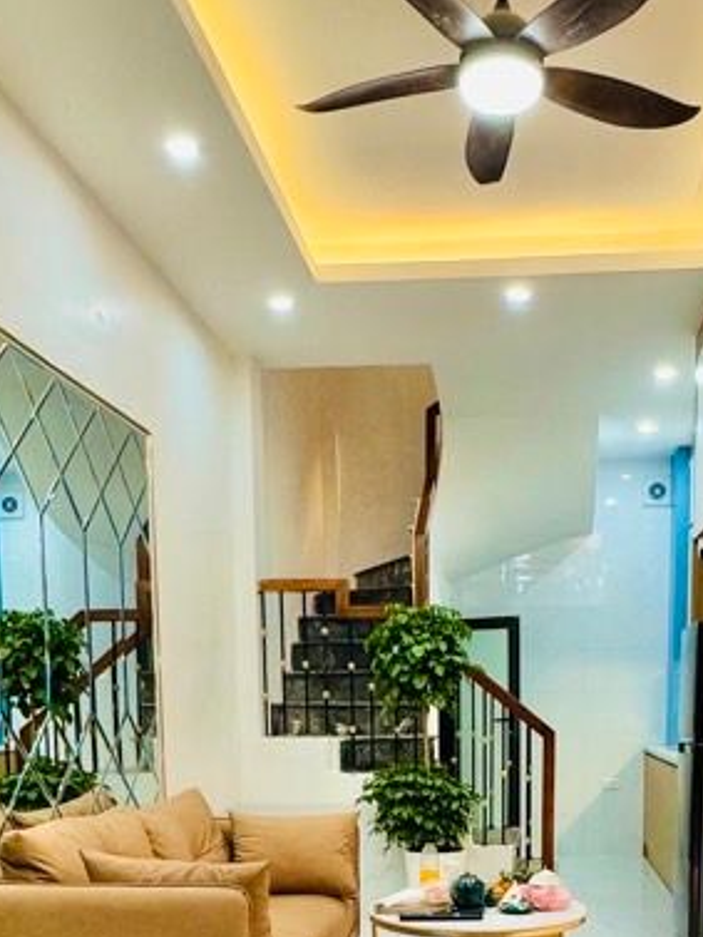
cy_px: 833
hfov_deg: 37.4
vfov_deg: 44.8
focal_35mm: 38
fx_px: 1028
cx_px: 460
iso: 160
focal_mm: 2.22
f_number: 2.2
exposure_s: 1/100
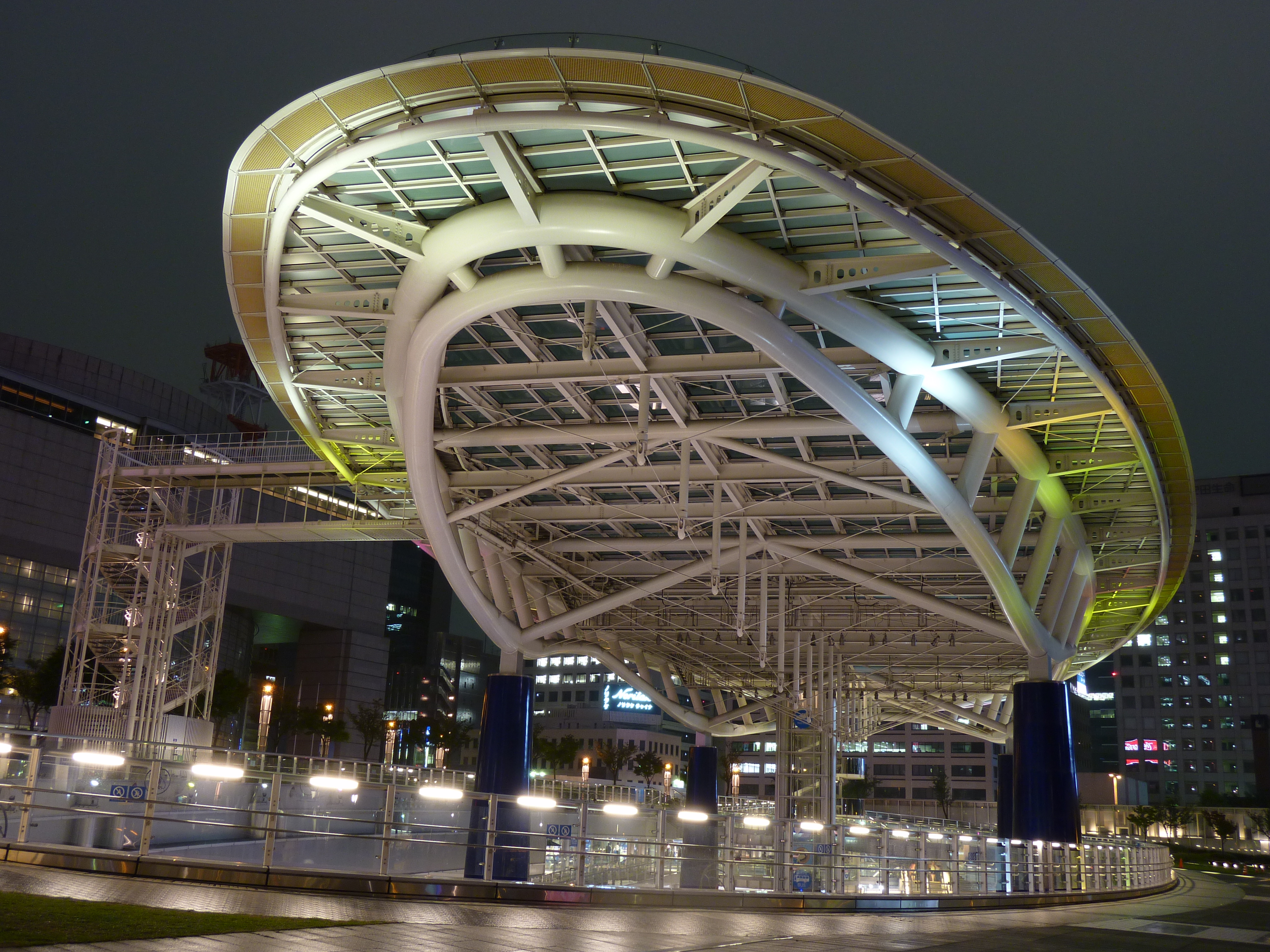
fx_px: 1211
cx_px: 635
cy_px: 476
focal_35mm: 33
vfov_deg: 42.9
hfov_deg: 55.4
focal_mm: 5.9
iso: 100
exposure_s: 1
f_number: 3.7
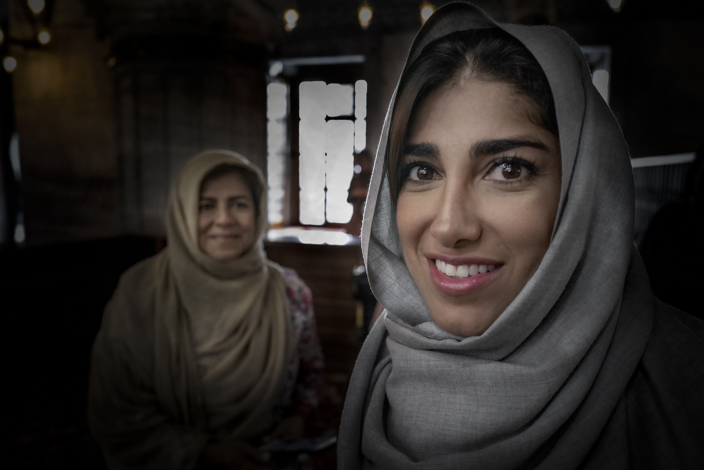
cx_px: 352
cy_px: 235
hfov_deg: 65.5
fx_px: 548
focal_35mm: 28
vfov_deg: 46.4
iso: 4000
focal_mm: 28
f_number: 4
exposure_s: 1/80
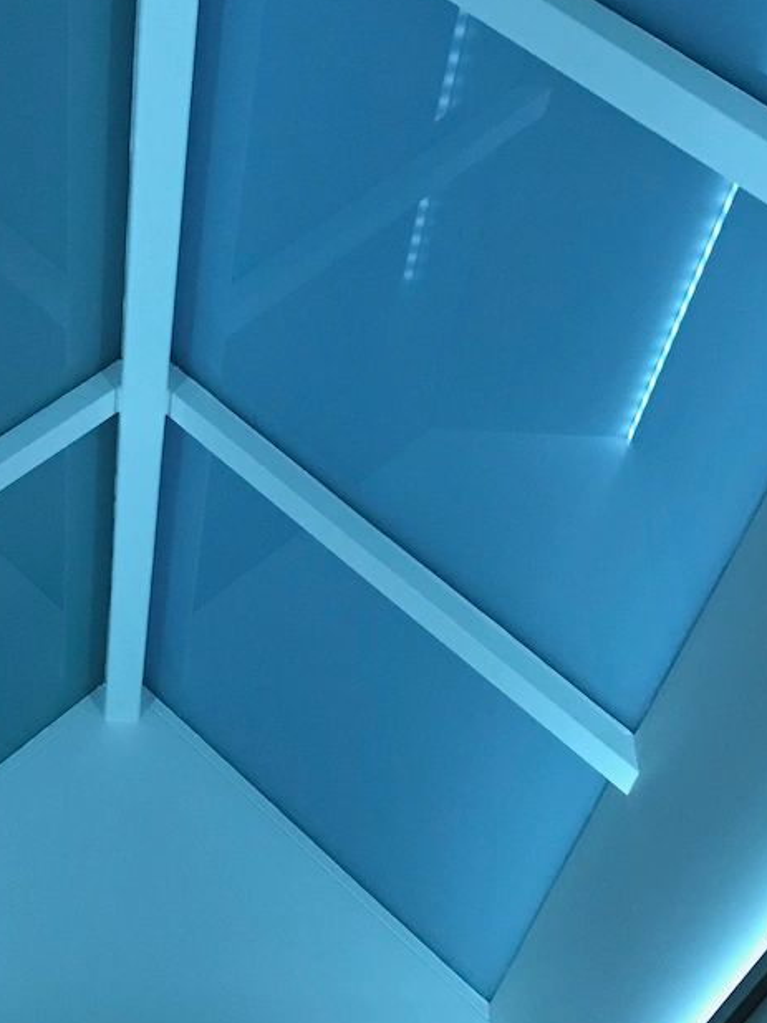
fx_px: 1715
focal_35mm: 58
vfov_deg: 33.2
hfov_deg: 25.0
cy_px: 545
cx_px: 219
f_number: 1.8
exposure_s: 1/15
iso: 100
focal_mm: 3.99
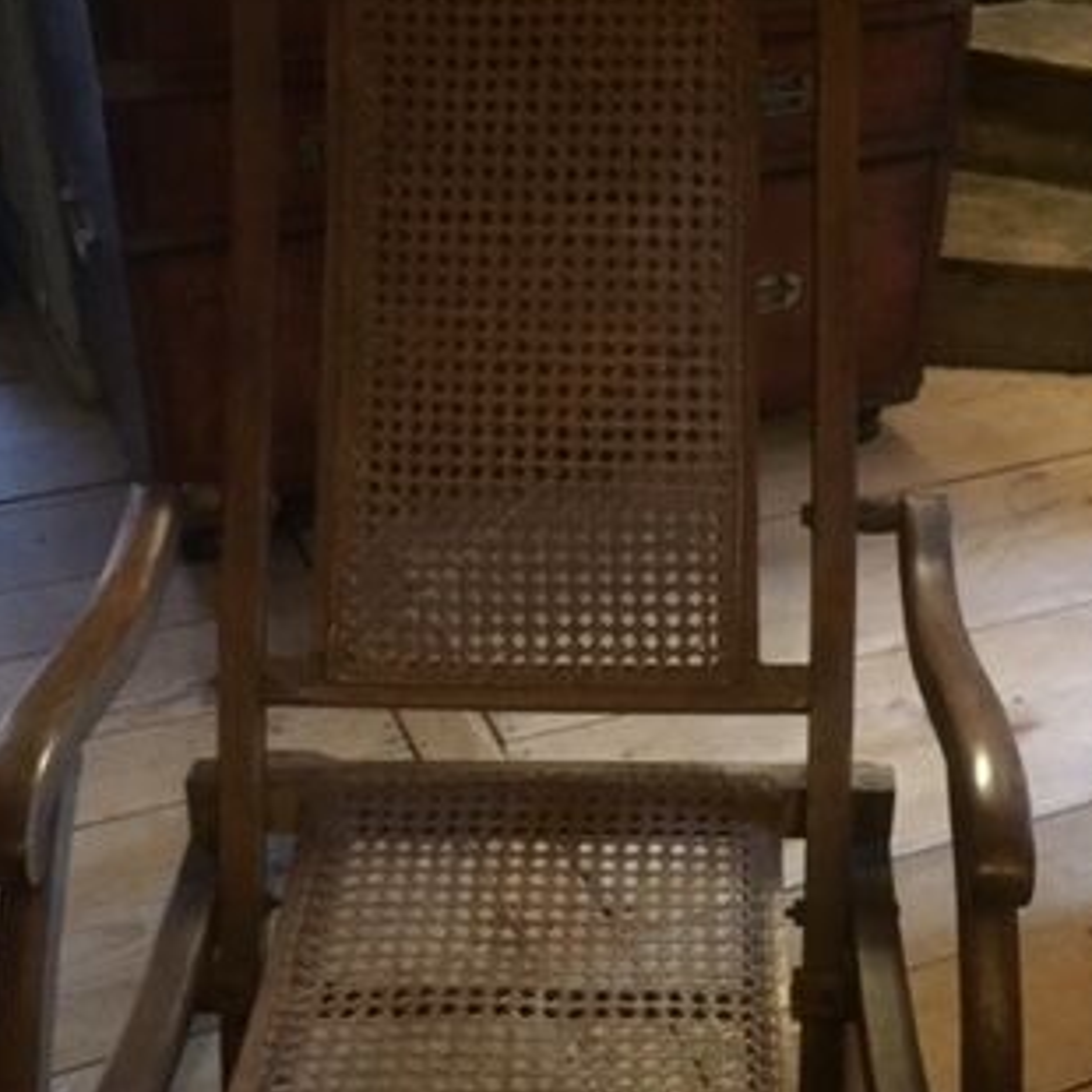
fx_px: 1892
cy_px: 708
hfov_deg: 32.1
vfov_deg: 32.0
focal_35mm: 53
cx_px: 638
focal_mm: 4.15
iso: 640
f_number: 2.2
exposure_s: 1/17
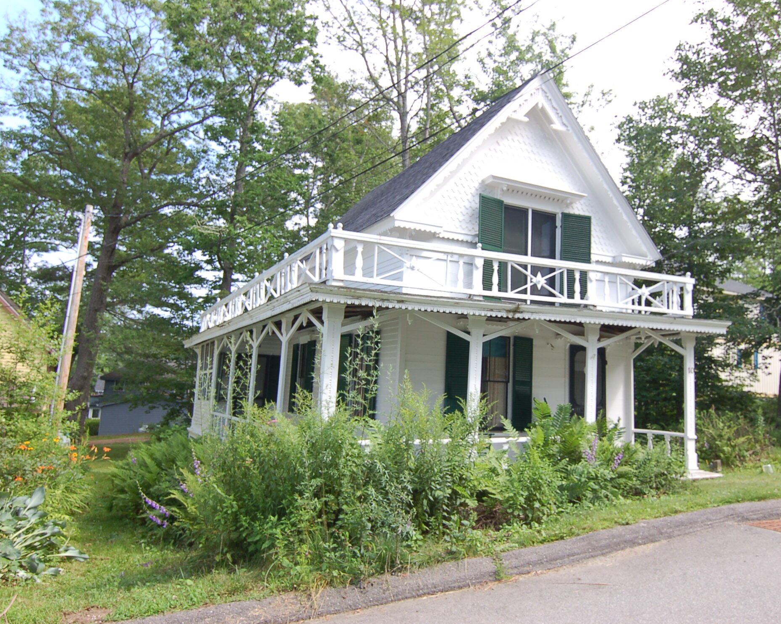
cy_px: 312
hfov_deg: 66.7
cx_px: 434
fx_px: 591
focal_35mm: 26
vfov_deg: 55.7
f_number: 7.1
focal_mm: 15
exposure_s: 1/200
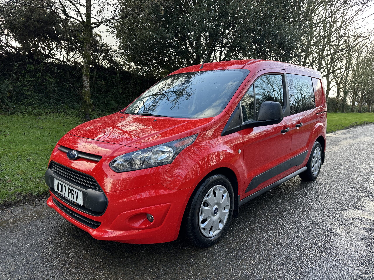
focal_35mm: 24
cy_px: 140
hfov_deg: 71.6
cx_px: 187
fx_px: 259
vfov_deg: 56.8
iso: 80
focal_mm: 6.86
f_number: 1.78
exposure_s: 1/256
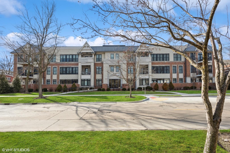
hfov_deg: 91.6
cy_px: 76
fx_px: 112
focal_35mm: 18
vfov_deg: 68.9
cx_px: 115
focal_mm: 17.5
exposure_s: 1/250
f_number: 9.5
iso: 200
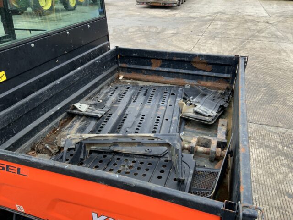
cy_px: 110
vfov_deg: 48.2
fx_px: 245
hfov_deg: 61.7
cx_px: 146
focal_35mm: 29
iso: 25
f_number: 1.8
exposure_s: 1/122
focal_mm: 3
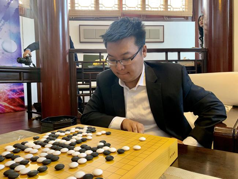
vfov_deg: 53.0
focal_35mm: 26
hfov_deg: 67.3
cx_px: 119
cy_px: 90
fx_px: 179
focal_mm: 4.25
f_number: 1.8
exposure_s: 1/60
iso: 250
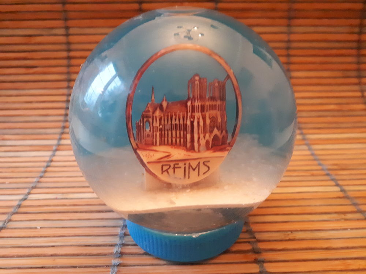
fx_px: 285
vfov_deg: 51.4
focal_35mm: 27
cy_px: 137
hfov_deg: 65.3
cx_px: 183
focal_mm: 3.6
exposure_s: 1/17
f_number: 1.9
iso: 1250
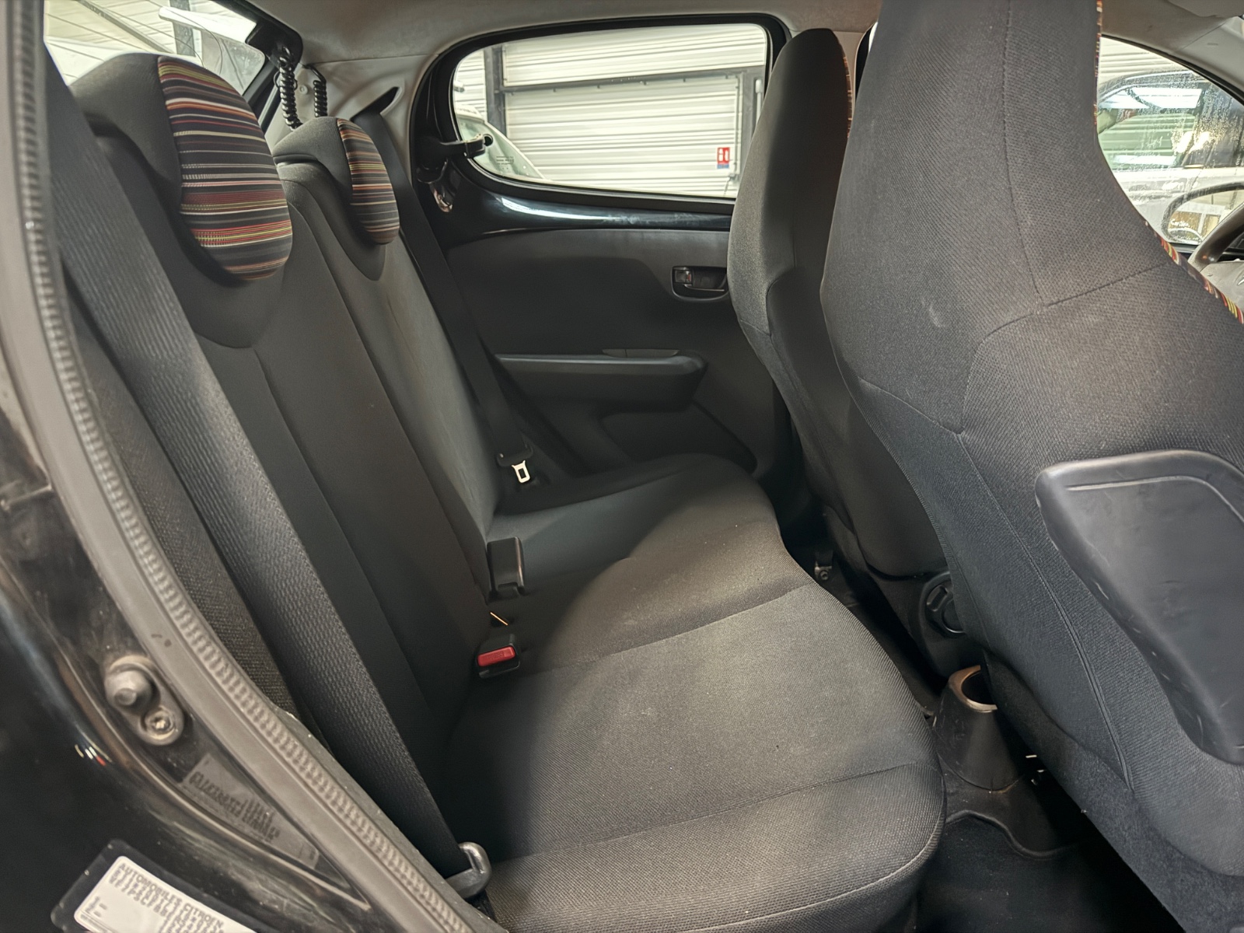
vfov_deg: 56.8
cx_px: 622
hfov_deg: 71.6
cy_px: 466
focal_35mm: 24
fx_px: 862
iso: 1600
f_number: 1.78
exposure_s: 1/17
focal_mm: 6.76
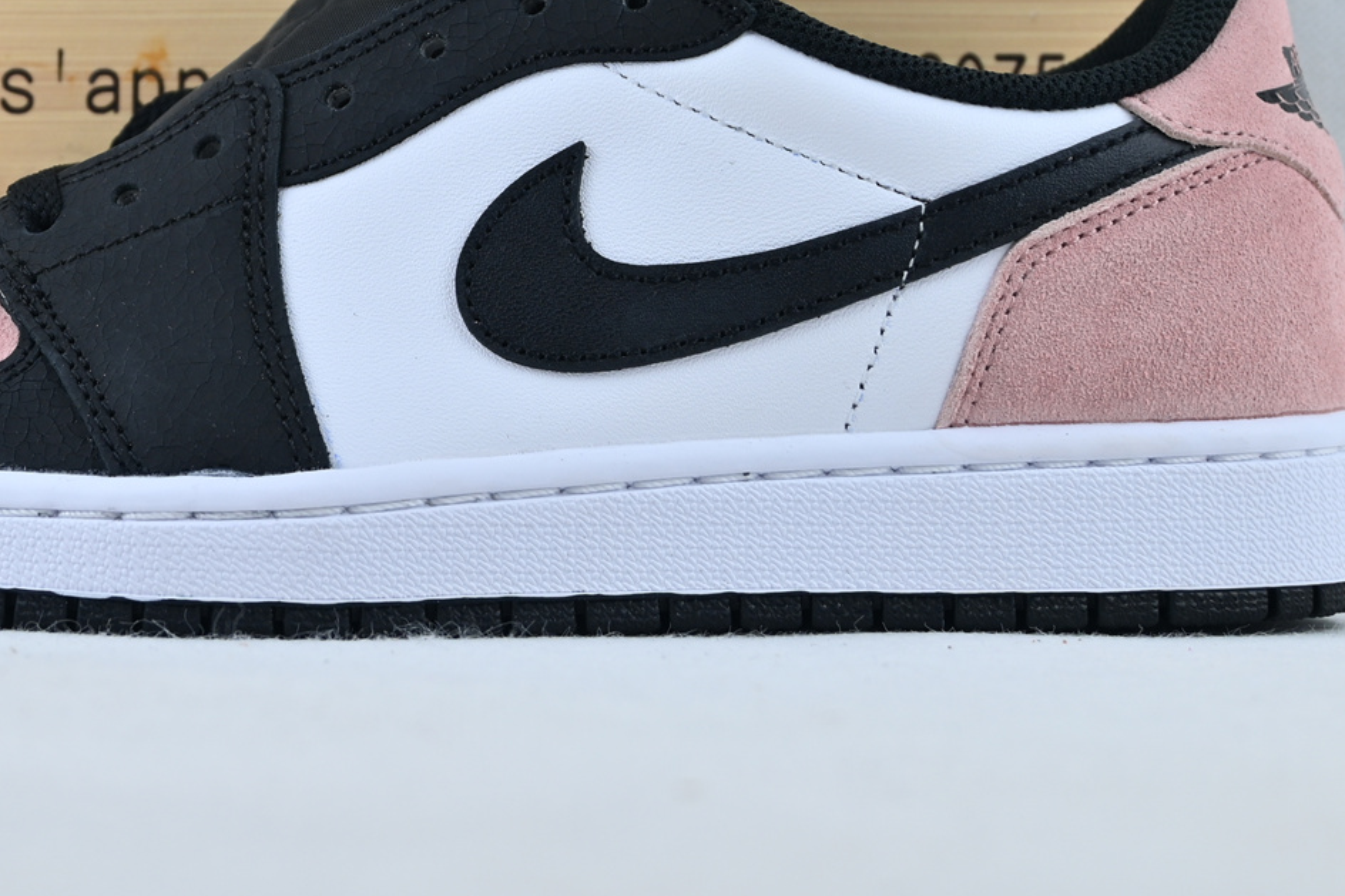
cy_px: 214
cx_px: 359
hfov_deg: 24.3
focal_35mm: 83
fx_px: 3098
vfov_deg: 16.4
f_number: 4.8
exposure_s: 1/80
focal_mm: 29
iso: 100
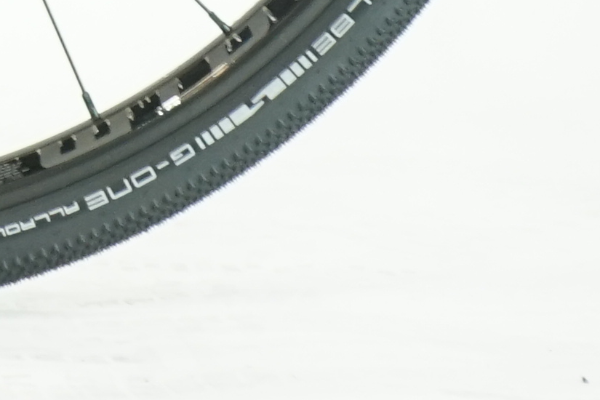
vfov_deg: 3.6
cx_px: -1490
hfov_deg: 5.1
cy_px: -1021
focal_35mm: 371
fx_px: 6183
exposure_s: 1/125
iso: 1600
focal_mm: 51
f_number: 5.6
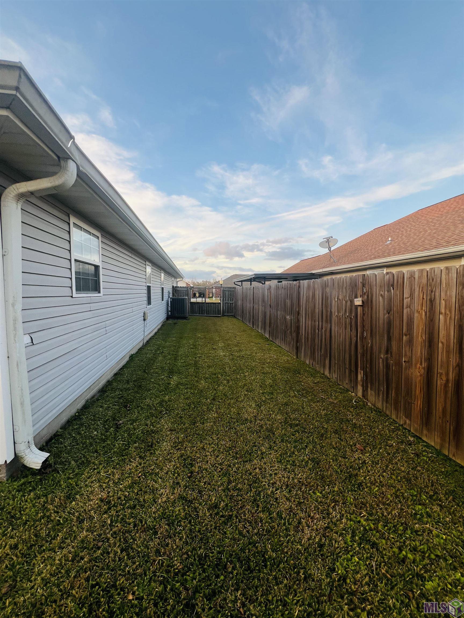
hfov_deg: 89.9
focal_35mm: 13
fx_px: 232
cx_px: 232
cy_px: 309
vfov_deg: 106.2
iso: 32
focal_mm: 1.57
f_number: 1.8
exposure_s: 1/99
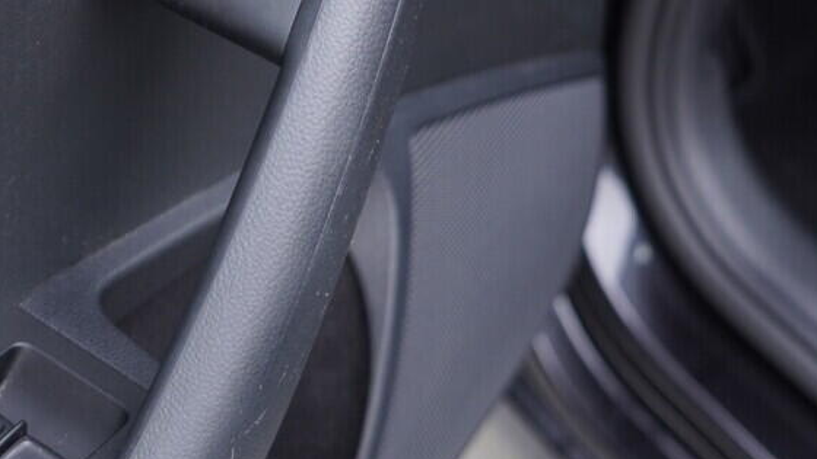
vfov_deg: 17.4
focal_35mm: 69
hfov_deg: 29.4
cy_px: 299
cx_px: 90
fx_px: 1495
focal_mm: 24
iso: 250
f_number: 2.8
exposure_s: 1/40
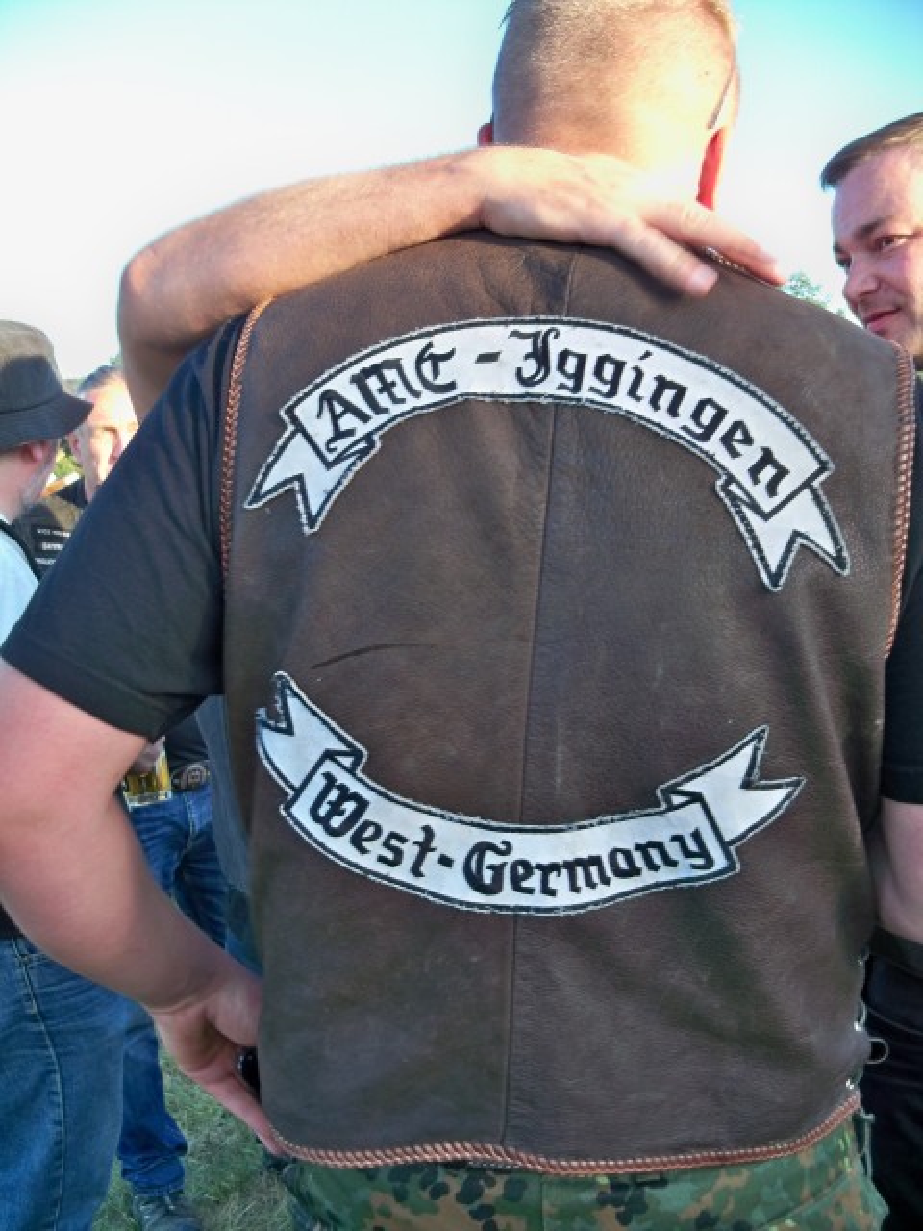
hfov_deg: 40.7
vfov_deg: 52.6
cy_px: 616
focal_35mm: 35
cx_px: 462
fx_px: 1244
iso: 80
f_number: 3.5
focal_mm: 6.2
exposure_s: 1/60
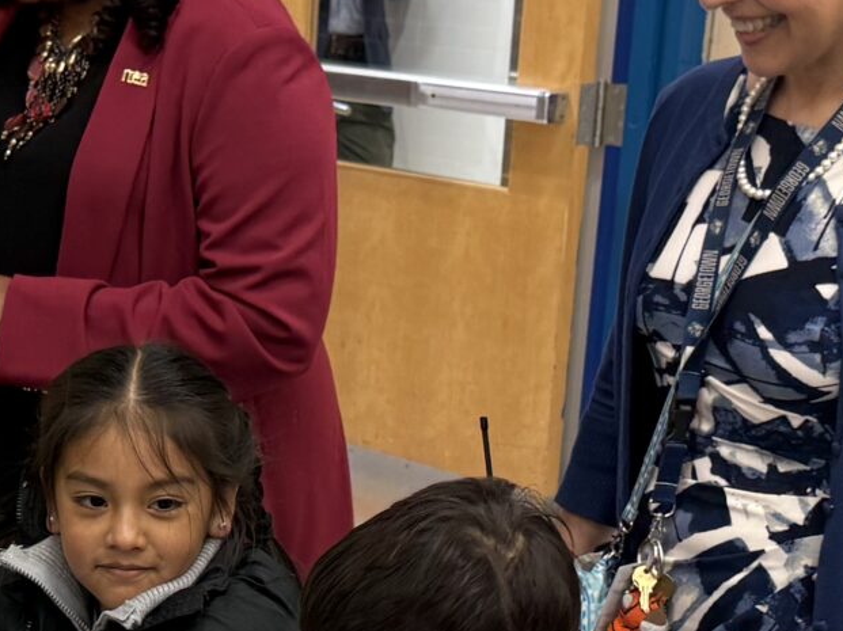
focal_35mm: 99
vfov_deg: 14.7
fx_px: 2410
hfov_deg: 19.6
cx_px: 124
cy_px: 640
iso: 160
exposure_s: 1/65
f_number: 1.78
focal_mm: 6.76
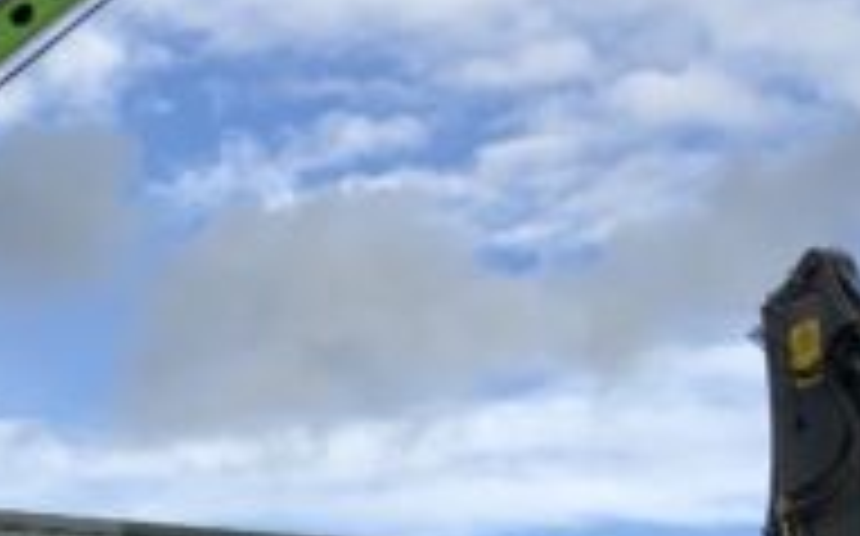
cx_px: -392
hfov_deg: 18.2
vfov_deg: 12.5
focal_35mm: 103
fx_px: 2412
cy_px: 568
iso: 16
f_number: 1.8
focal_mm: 3
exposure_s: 1/781
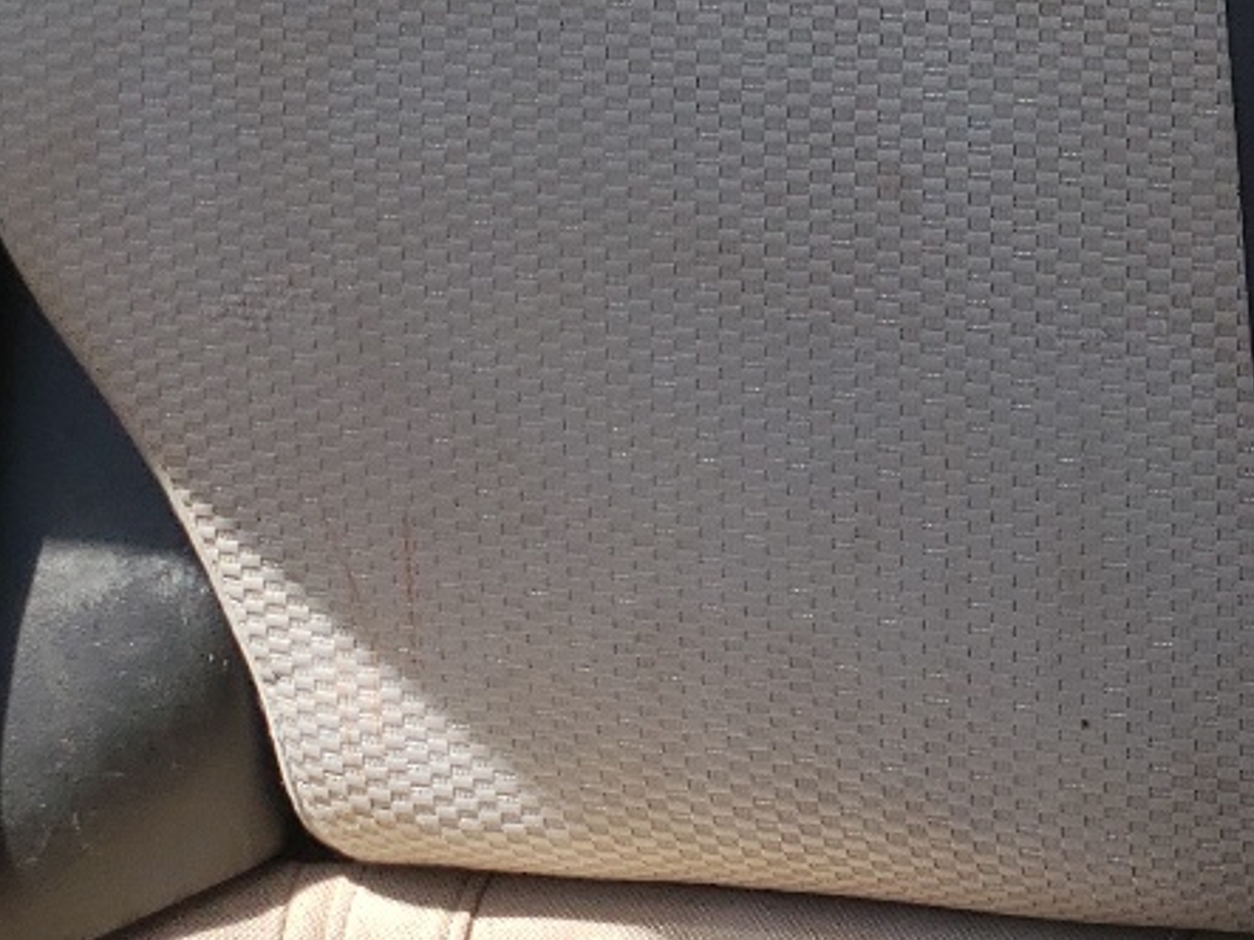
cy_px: -11
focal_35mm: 94
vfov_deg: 15.4
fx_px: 3404
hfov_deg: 18.3
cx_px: 1931
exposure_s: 1/286
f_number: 1.5
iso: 50
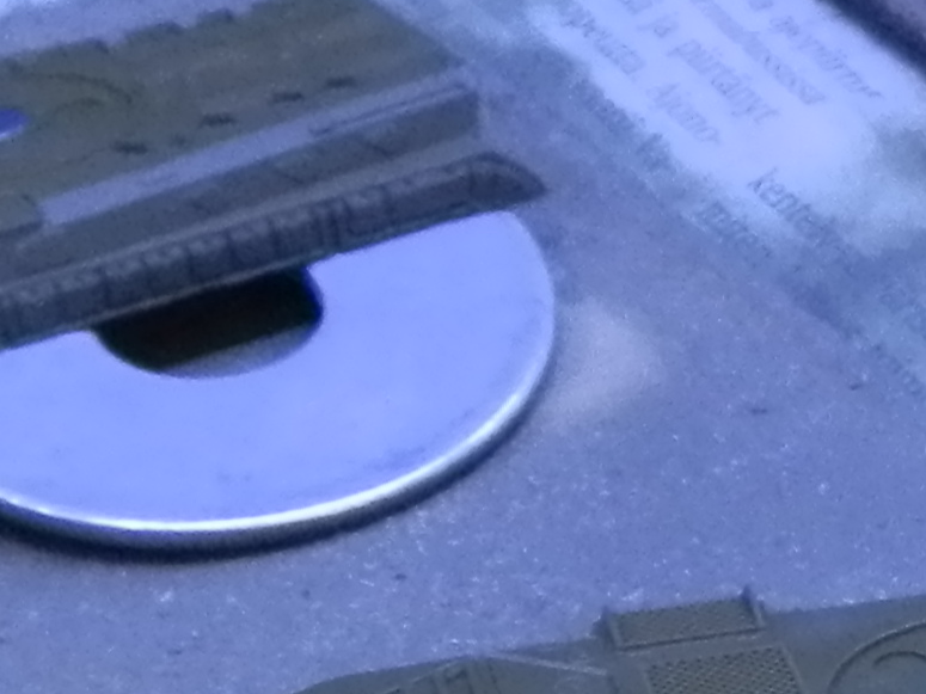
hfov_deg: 12.3
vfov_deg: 9.5
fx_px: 4146
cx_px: 1300
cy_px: 704
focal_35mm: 155
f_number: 3.1
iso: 400
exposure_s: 1/200
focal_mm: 5
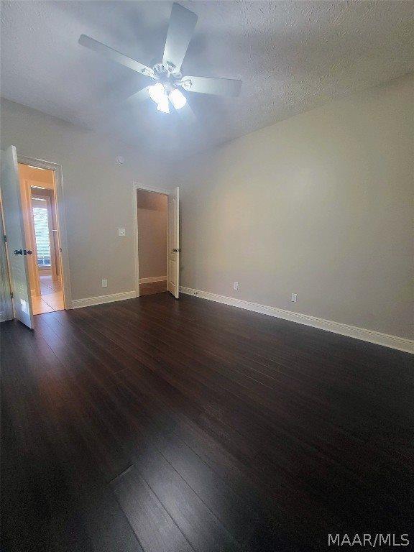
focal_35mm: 13
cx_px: 207
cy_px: 276
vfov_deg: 106.2
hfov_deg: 89.9
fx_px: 207
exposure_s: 1/60
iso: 400
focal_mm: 1.74
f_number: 2.2
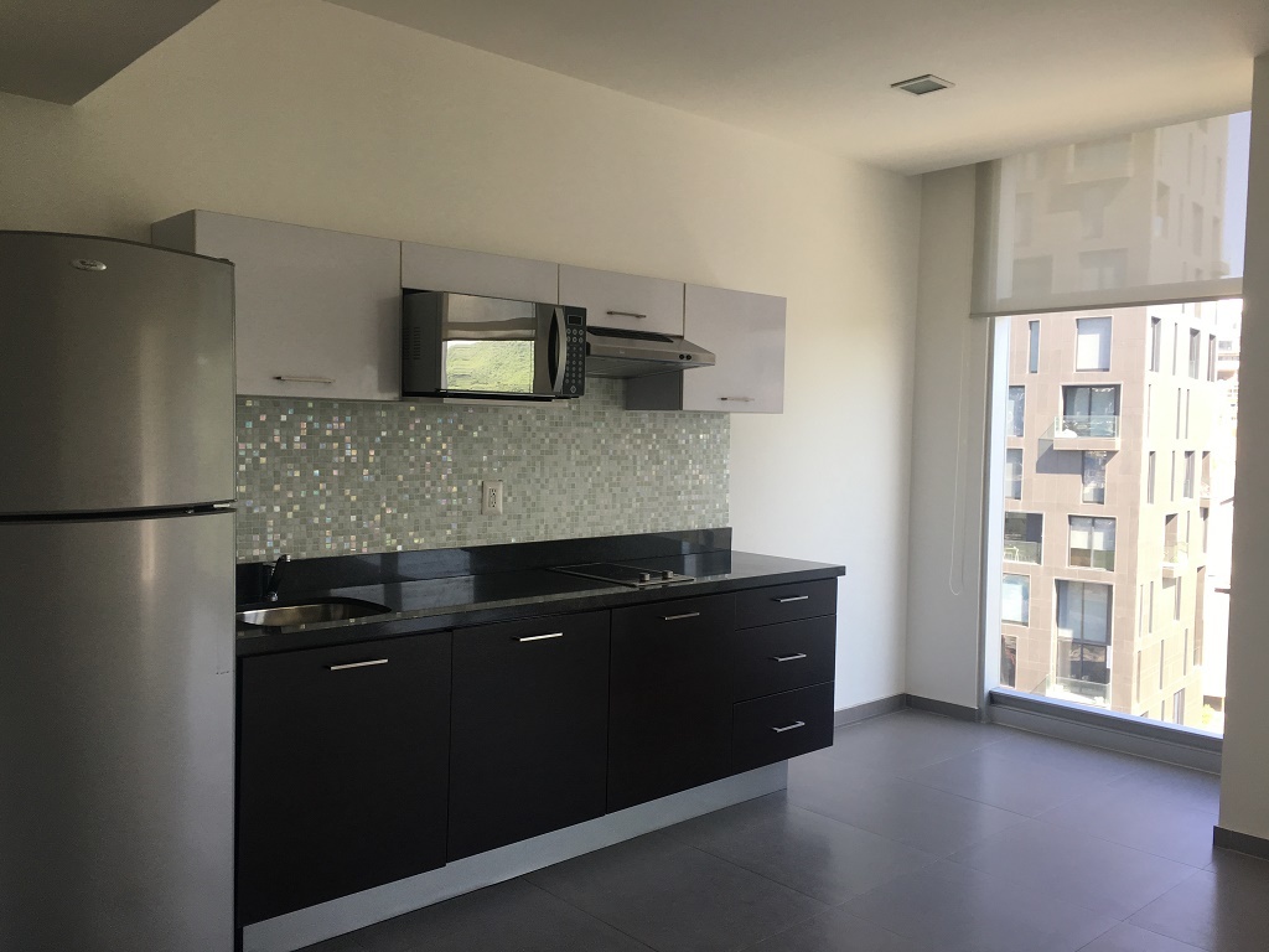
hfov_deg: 61.7
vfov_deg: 48.2
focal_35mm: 29
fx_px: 1063
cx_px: 634
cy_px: 476
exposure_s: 1/60
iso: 32
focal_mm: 4.15
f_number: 2.2
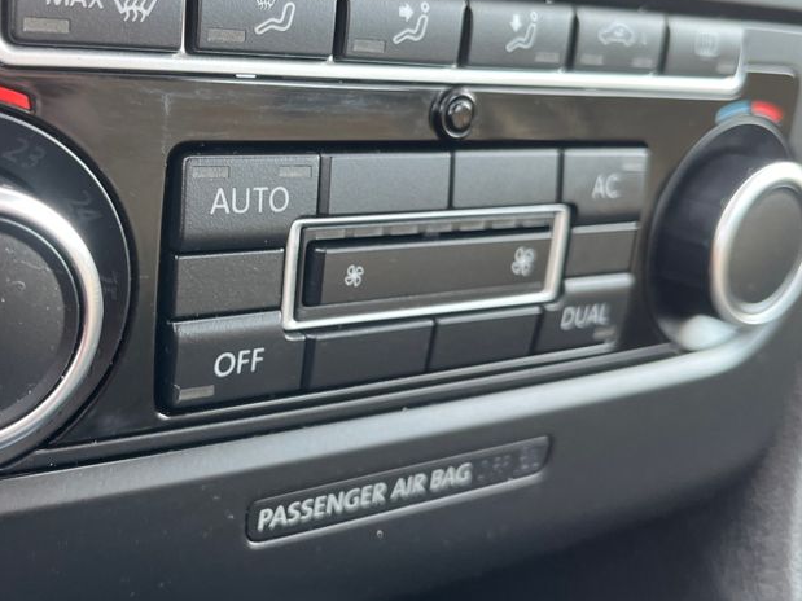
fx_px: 996
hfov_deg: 43.7
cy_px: 260
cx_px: 327
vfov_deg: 33.5
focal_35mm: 43
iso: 160
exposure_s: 1/60
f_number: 1.6
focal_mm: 5.1
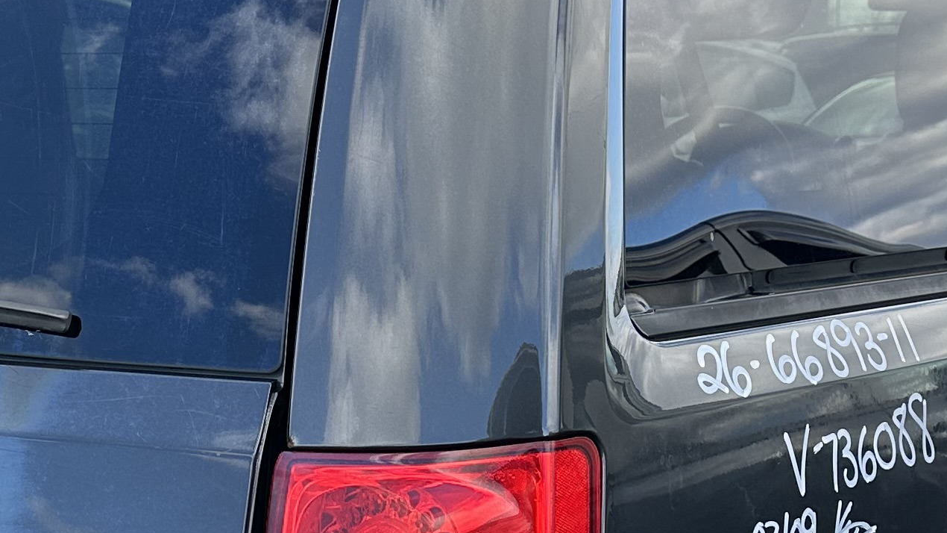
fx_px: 2084
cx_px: 346
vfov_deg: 14.2
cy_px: 584
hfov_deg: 25.5
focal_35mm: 83
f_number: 1.78
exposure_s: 1/779
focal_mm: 6.86
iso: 80
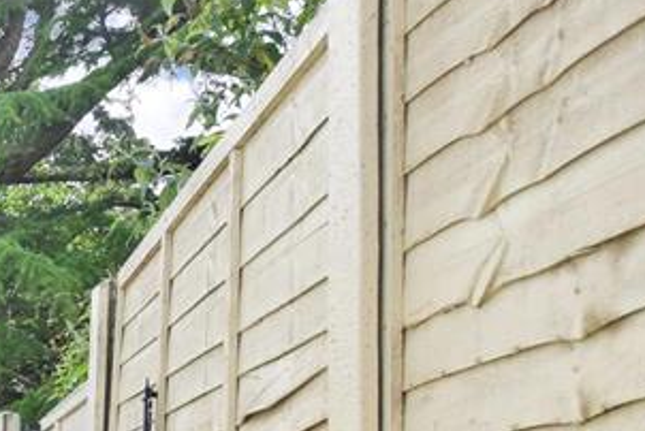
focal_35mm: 61
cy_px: 582
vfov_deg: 20.2
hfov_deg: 23.5
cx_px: -404
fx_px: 1094
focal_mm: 12
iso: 500
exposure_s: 1/1250
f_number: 8
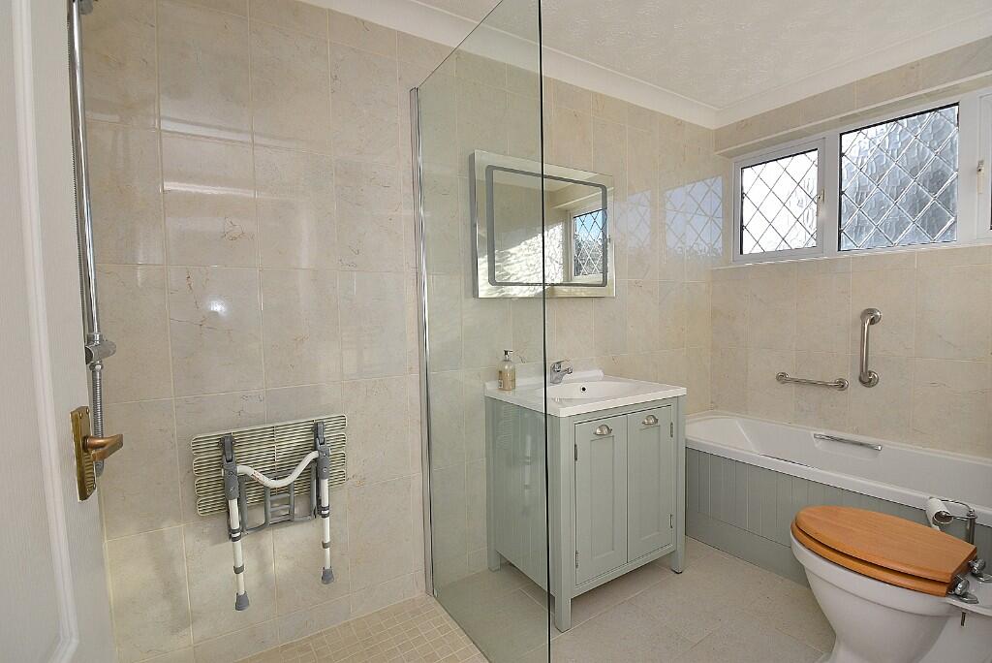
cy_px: 332
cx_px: 496
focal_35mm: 16
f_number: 5.6
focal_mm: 10.5
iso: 100
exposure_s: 1/200
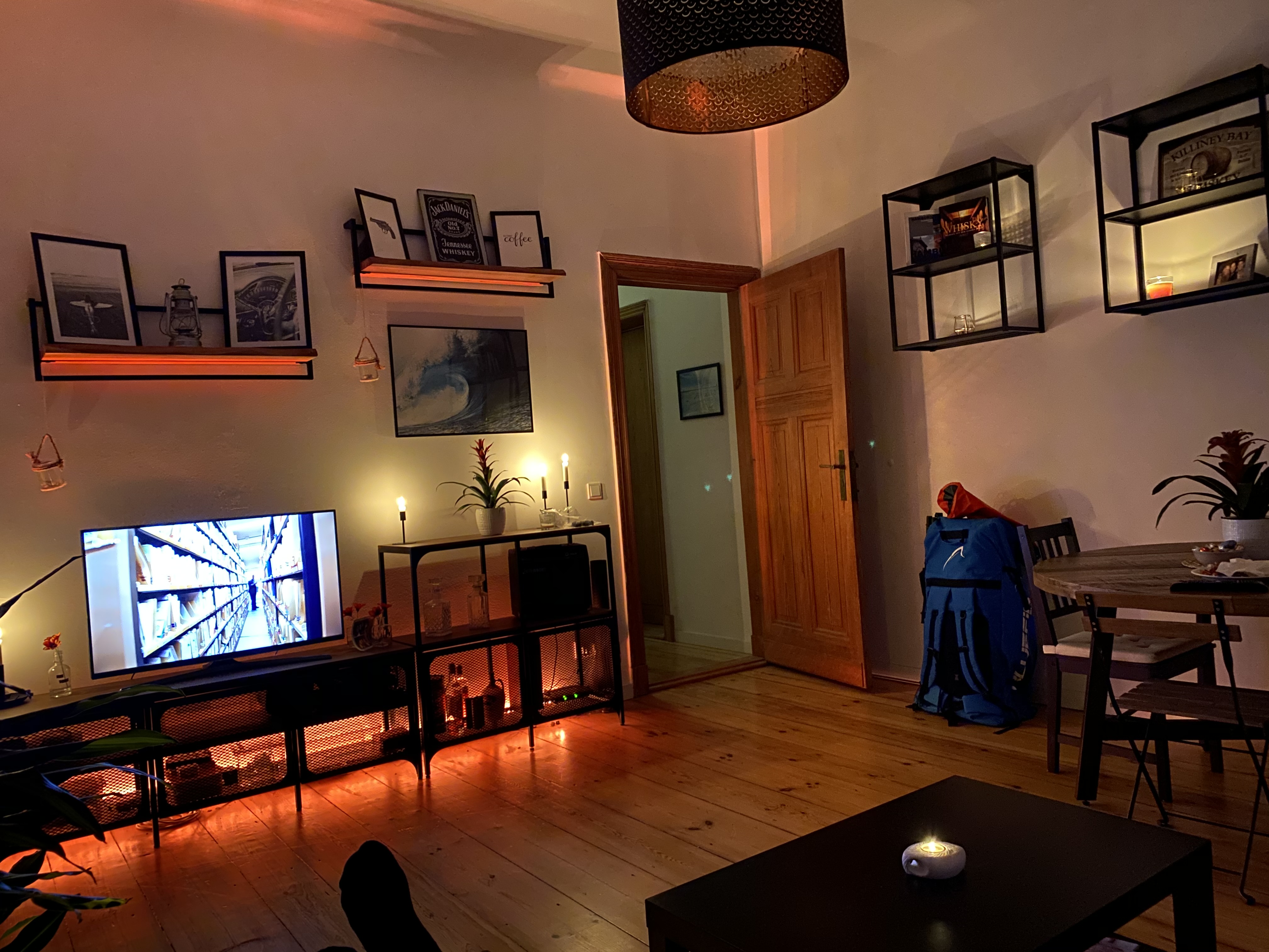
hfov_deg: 67.3
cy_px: 476
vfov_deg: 53.1
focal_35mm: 26
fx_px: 953
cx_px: 634
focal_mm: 4.25
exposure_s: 1/8
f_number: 1.8
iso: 1000
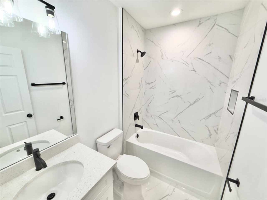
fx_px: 108
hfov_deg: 102.1
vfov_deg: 85.7
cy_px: 100
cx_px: 134
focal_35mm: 14
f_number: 2.2
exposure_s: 1/120
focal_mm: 2.22
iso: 125
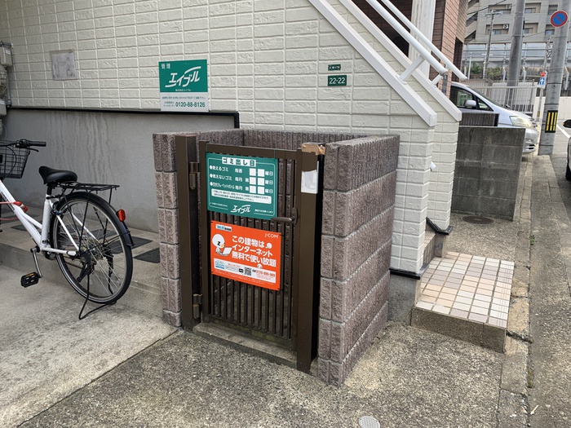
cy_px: 214
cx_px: 286
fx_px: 429
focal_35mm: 26
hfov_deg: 67.3
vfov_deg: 53.1
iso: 25
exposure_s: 1/356
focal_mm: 4.25
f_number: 1.8
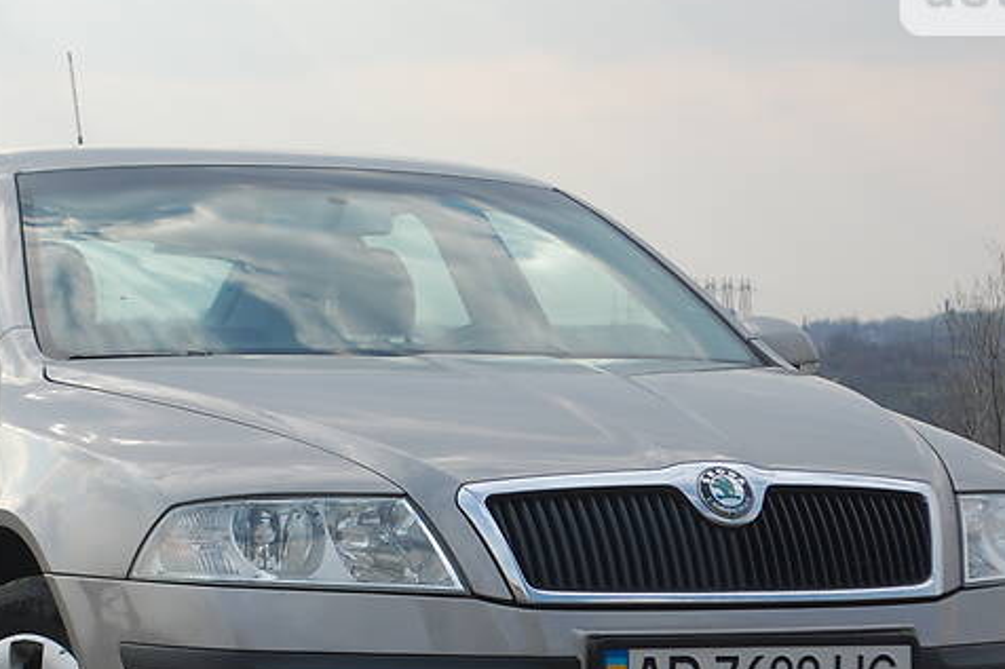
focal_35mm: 131
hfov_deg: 15.6
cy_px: 481
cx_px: 391
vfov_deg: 10.4
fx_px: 3656
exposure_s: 1/250
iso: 200
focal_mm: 52
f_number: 8
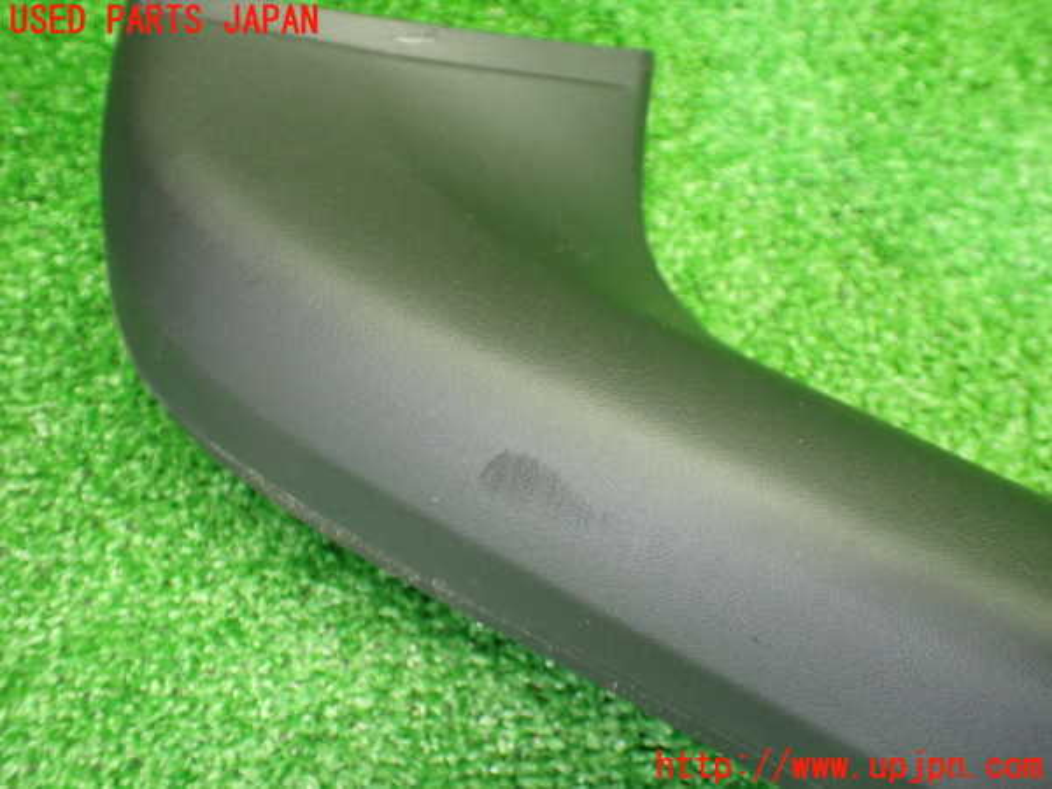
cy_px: 394
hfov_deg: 60.0
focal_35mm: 30
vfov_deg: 46.8
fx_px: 912
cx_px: 526
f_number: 2.3
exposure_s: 1/60
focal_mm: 5.4
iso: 800
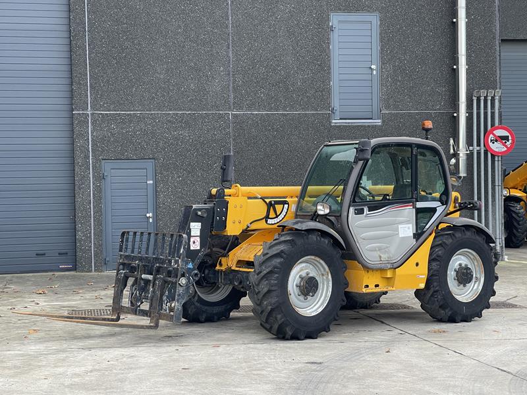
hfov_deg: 30.3
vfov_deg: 22.9
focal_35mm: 64
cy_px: 198
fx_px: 974
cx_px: 264
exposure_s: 1/99
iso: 50
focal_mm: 7.5
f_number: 2.2
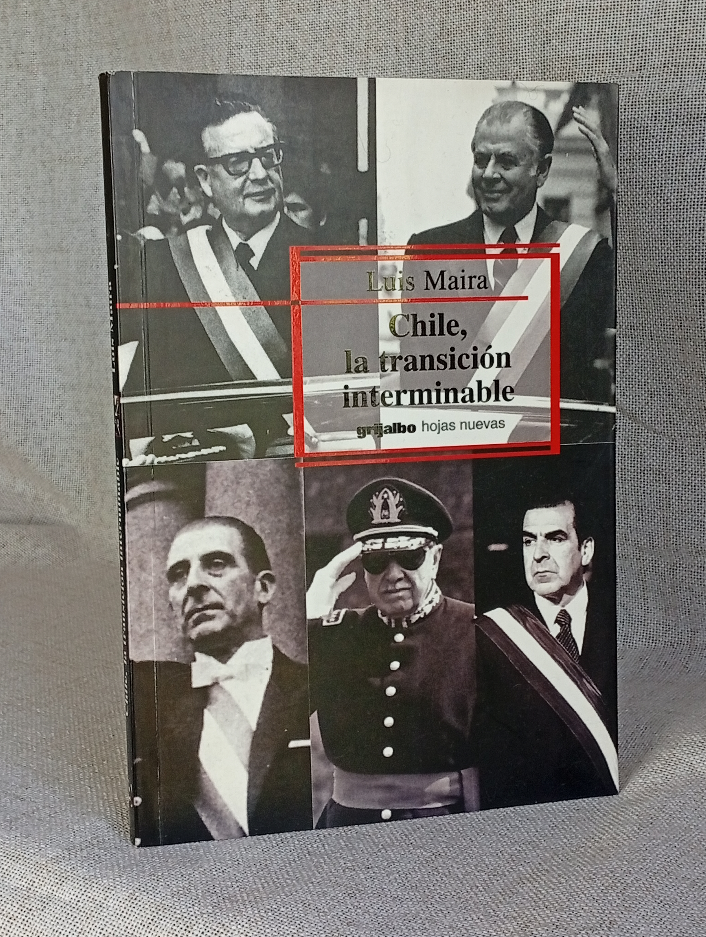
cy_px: 468
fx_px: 1465
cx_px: 353
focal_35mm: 54
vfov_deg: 35.5
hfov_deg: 27.1
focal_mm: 3.98
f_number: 1.8
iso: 212
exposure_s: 1/50
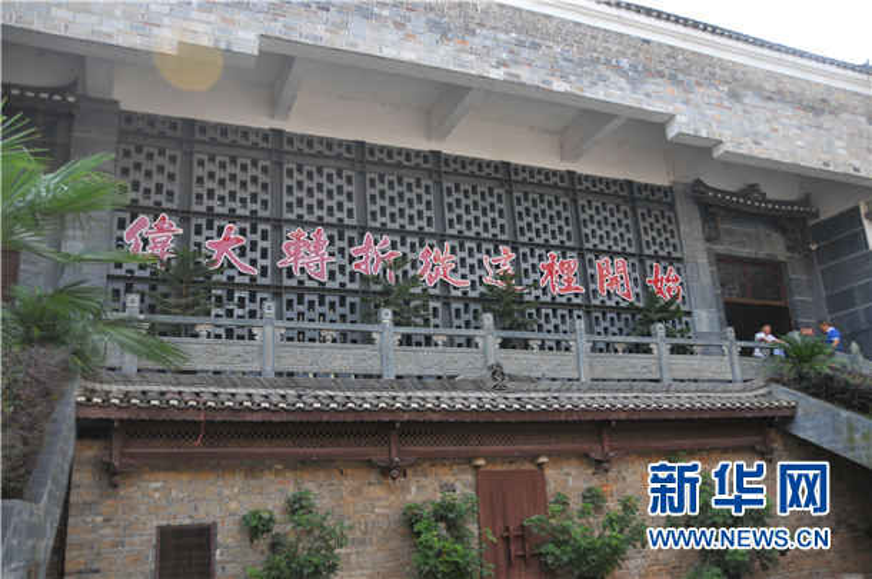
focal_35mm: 30
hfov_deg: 62.0
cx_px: 436
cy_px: 290
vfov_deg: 43.5
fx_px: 726
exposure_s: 1/1000
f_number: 4
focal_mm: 20
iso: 500
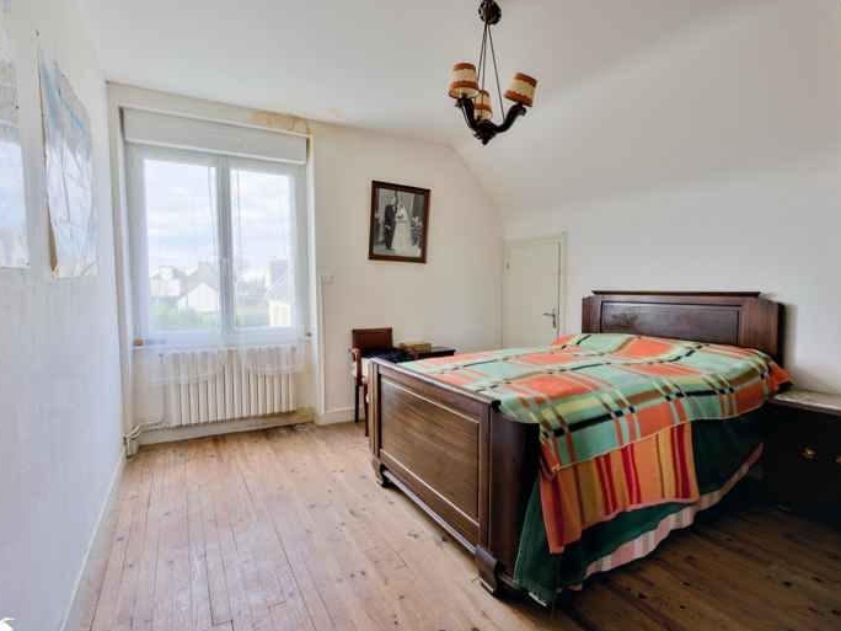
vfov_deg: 71.6
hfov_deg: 87.7
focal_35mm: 18
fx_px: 437
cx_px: 444
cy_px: 318
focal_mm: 16
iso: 800
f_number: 8
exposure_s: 1/100
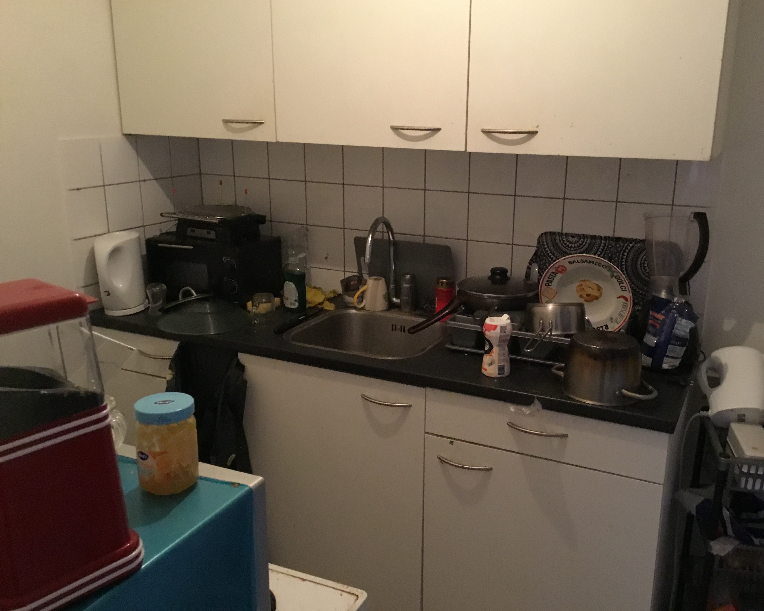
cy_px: 305
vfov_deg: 44.5
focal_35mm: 33
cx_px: 413
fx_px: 746
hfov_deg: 54.2
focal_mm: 3.3
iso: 500
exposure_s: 1/17
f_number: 2.4
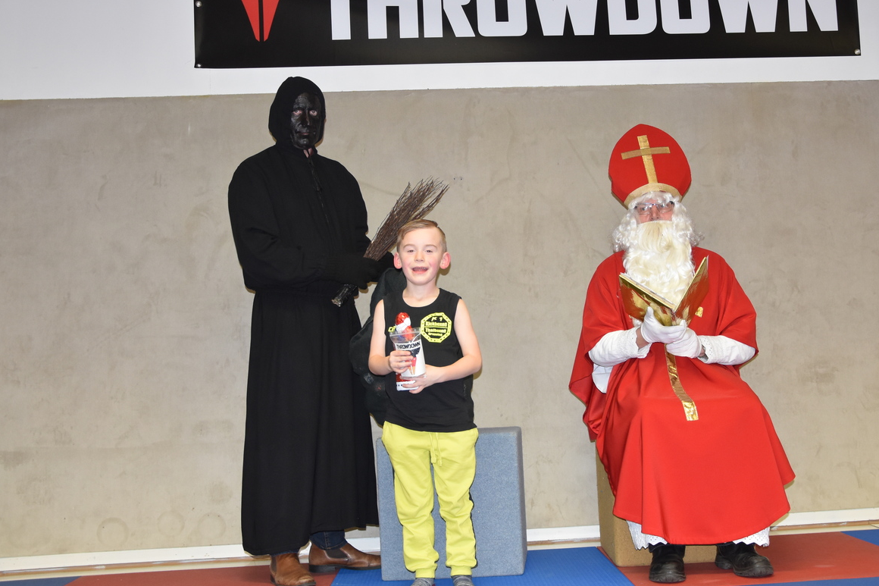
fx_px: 1123
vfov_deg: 29.2
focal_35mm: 46
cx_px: 535
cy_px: 287
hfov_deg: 42.5
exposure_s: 1/60
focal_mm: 24
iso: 800
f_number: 3.8
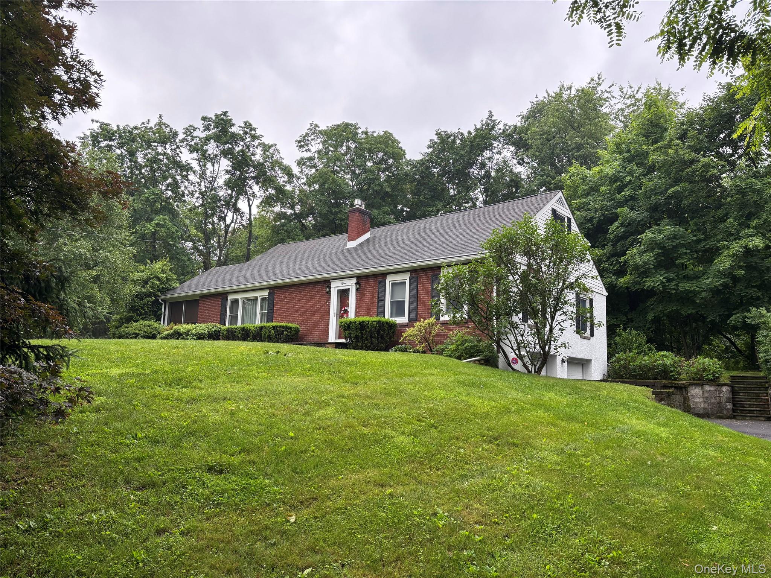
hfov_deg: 67.3
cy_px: 289
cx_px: 386
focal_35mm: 26
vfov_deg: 53.1
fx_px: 579
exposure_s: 1/146
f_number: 1.6
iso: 40
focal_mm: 5.96
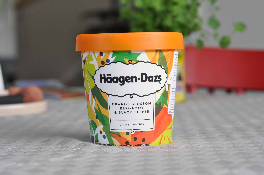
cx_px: 132
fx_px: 549
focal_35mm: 75
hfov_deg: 27.0
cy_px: 88
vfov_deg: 18.1
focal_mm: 50
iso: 400
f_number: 5.6
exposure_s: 1/125
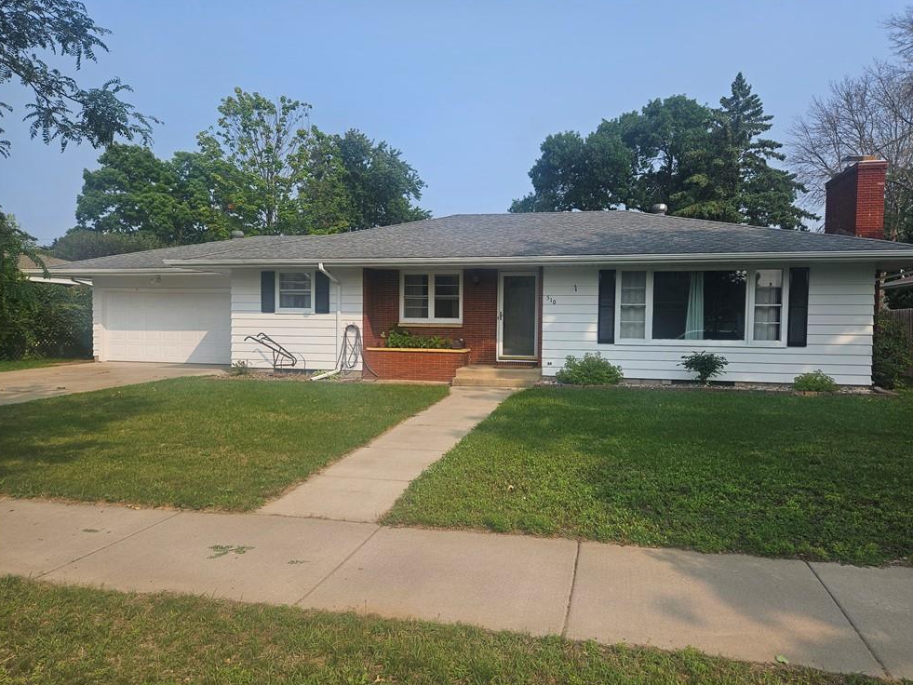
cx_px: 467
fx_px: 633
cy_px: 346
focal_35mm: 24
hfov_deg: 71.6
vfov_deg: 56.8
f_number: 1.8
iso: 25
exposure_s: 1/1765
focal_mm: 5.4
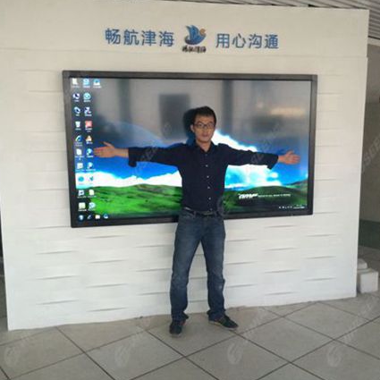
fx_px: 435
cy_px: 191
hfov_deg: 47.2
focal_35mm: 35
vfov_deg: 47.2
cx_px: 202
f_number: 2.2
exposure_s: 1/30
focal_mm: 4.15
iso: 50
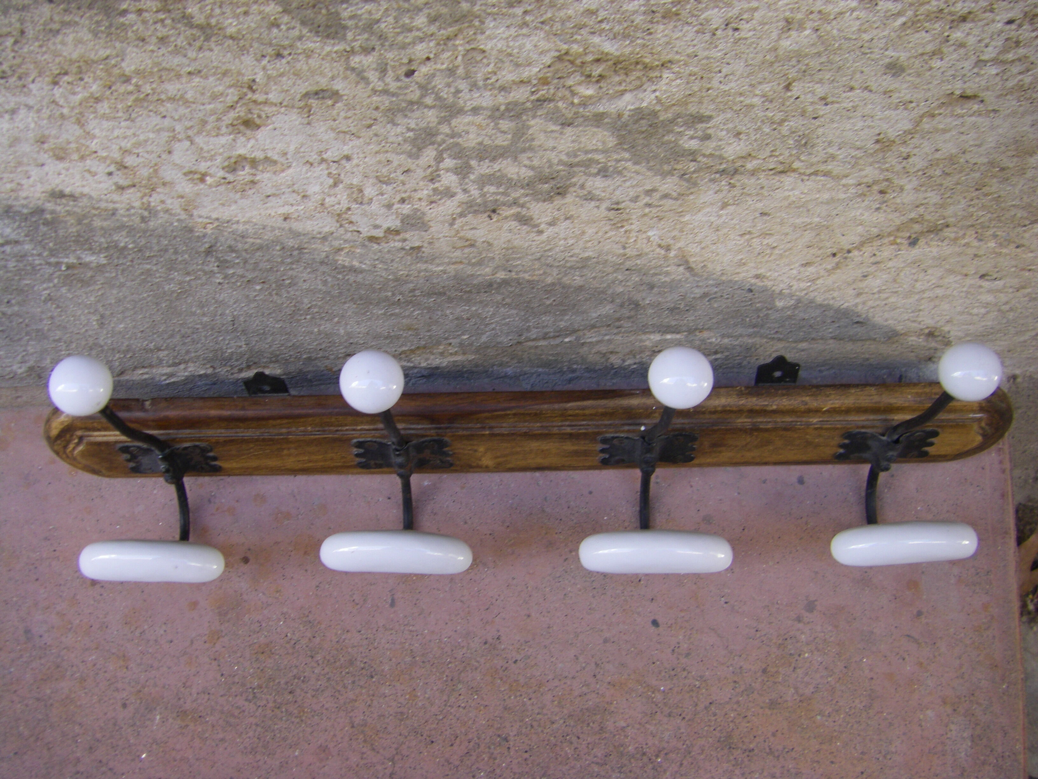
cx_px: 519
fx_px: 1139
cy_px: 390
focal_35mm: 38
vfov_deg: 37.7
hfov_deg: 49.0
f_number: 3.5
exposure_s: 1/50
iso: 100
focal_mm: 6.3
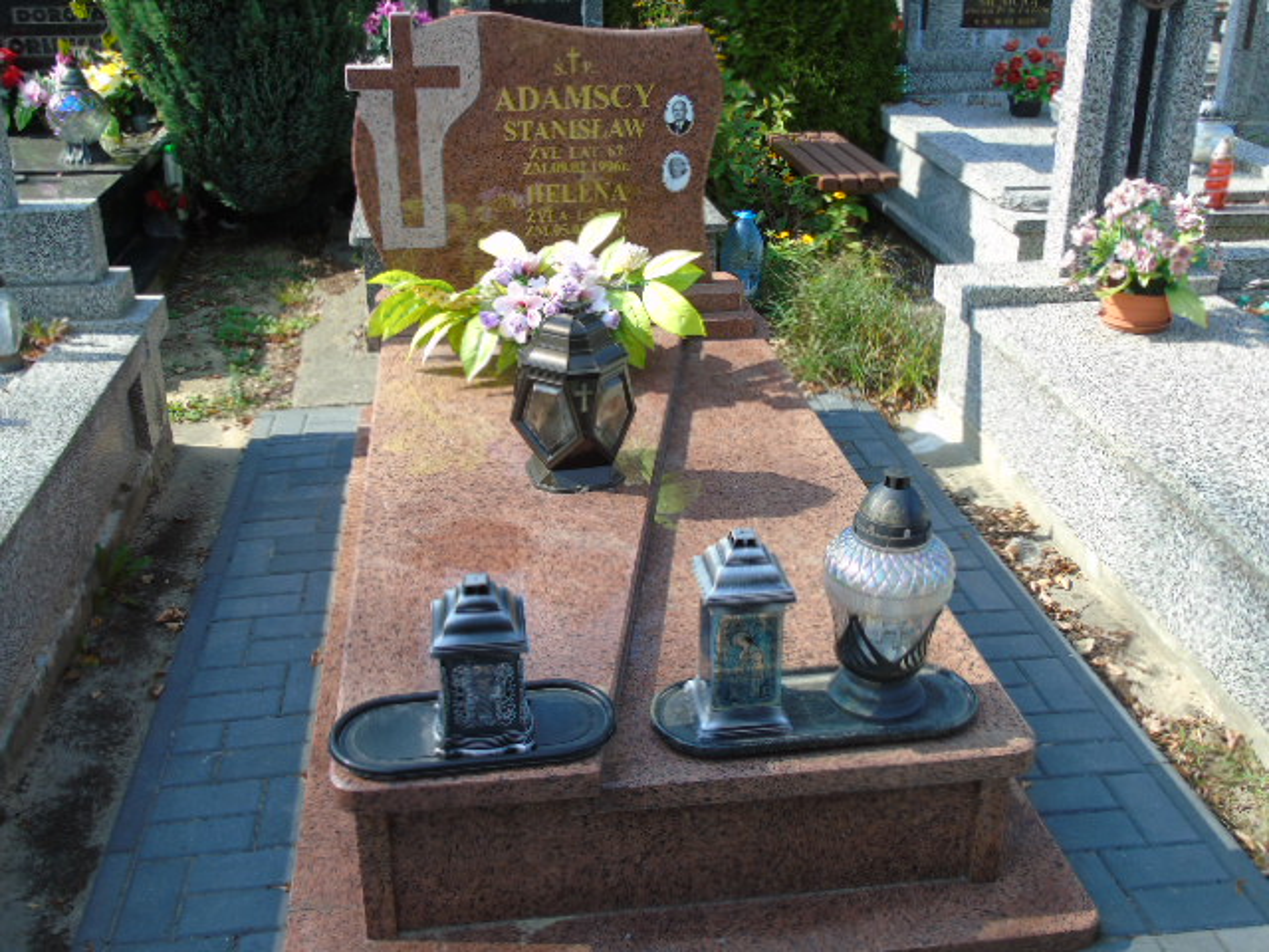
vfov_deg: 41.8
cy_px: 476
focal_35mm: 34
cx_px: 634
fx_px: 1246
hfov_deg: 54.0
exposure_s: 1/250
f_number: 3.8
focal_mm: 6.1
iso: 80
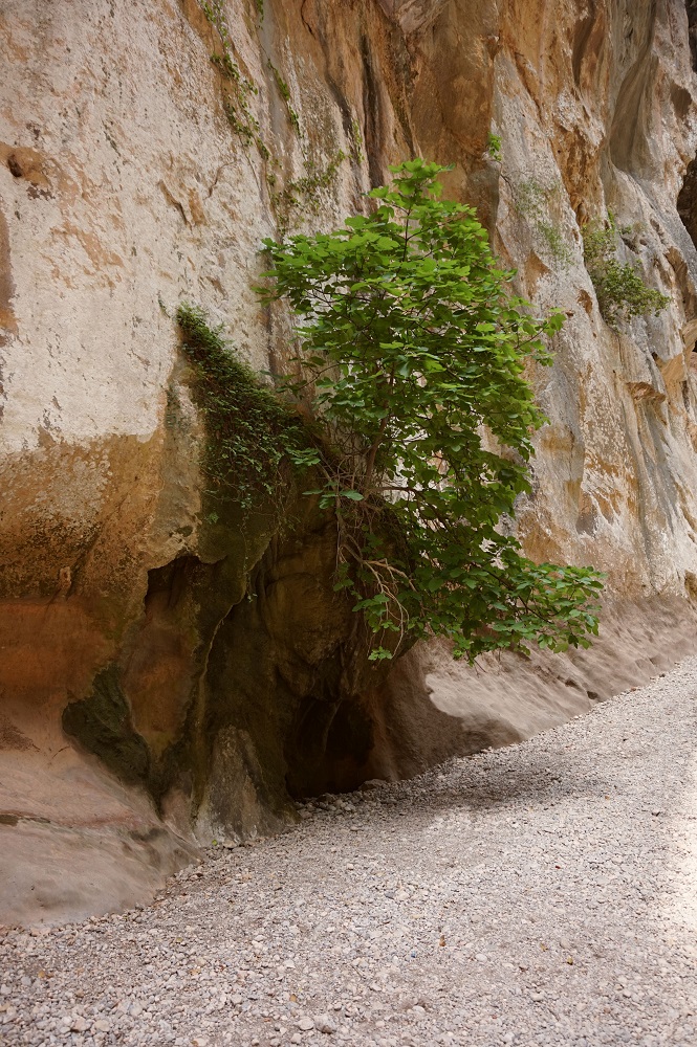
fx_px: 742
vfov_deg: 70.5
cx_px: 348
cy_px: 524
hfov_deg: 50.3
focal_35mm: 26
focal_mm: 17
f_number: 4
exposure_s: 1/160
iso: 100
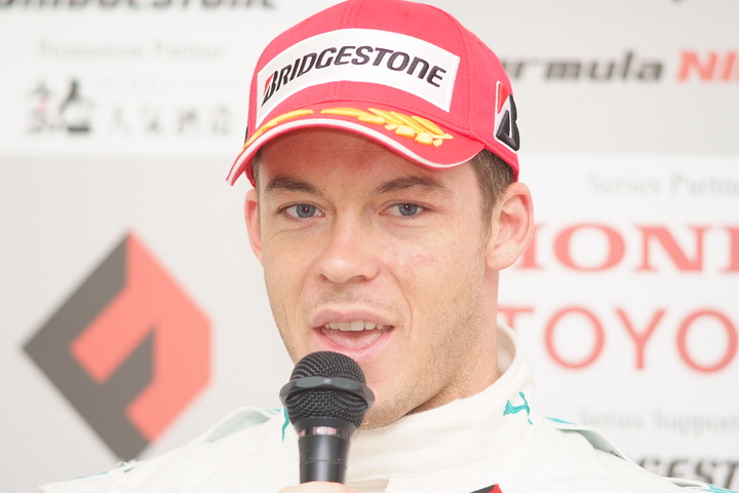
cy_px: 246
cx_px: 370
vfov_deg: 5.1
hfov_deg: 7.6
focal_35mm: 270
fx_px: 5542
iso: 400
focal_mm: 180
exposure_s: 1/250
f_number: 2.8
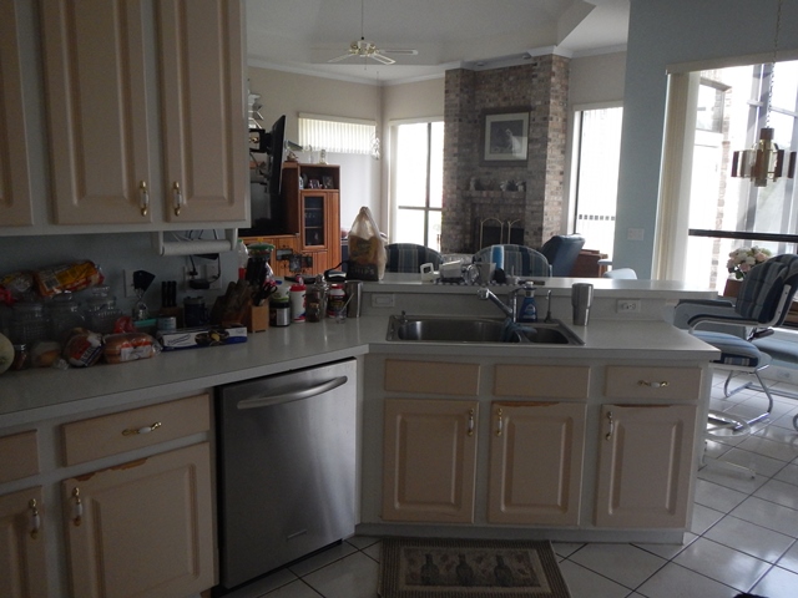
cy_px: 299
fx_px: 645
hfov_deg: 63.4
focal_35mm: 28
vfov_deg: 49.7
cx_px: 399
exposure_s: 1/50
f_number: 3.9
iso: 400
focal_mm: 5
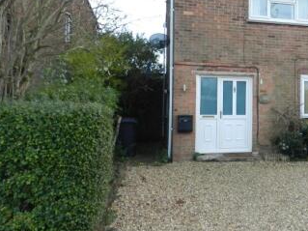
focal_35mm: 42
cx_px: 279
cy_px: 94
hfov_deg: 41.2
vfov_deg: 34.2
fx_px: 374
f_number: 3.4
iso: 160
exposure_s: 1/50
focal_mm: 4
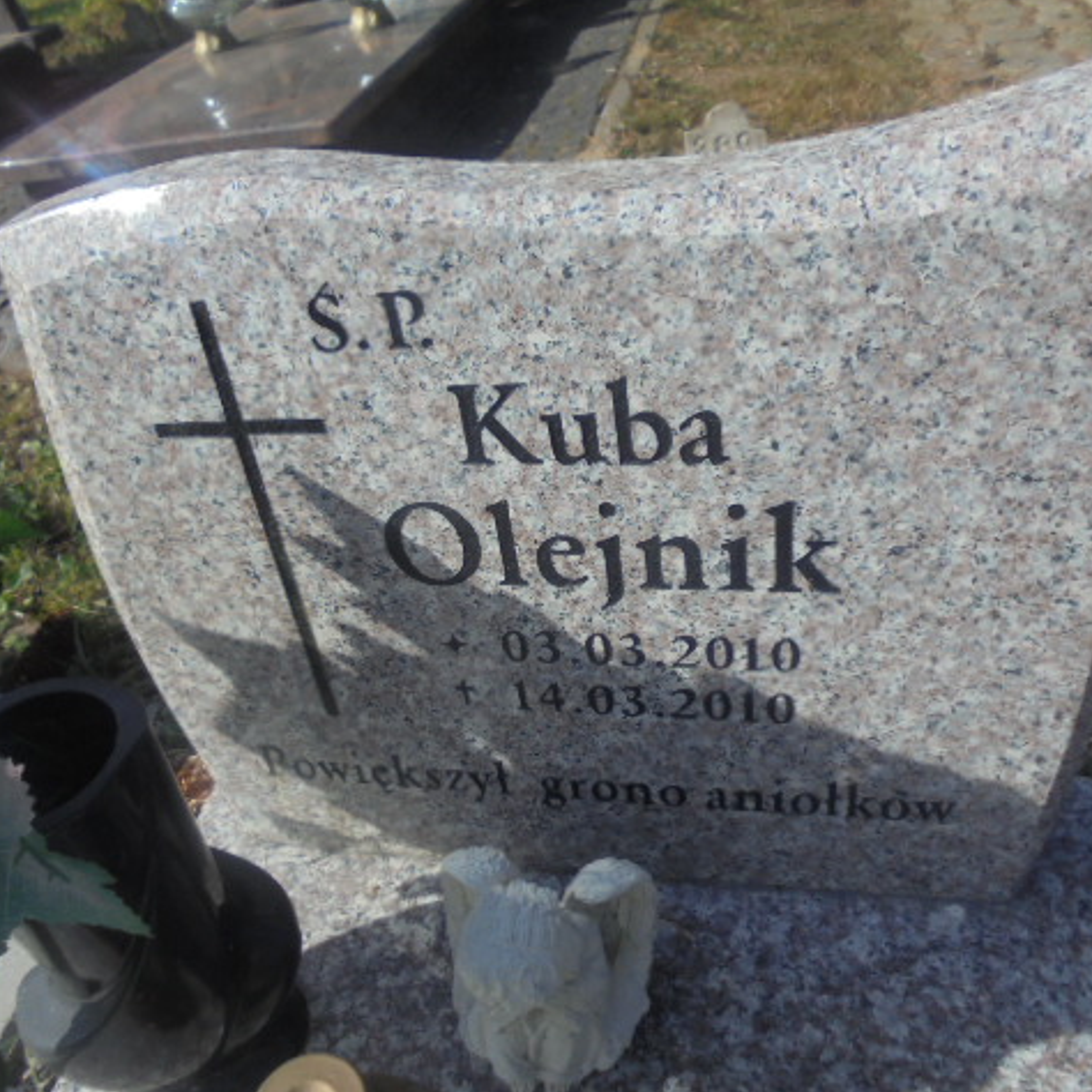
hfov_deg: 52.5
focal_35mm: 31
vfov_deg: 52.5
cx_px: 528
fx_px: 1106
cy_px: 541
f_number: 11.5
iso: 100
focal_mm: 4.6
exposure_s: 1/100
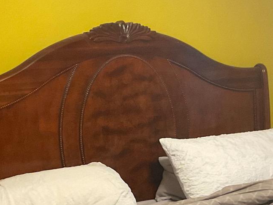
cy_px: 183
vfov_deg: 15.9
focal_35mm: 92
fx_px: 725
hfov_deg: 21.3
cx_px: 153
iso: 200
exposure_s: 1/60
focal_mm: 3
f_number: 1.8
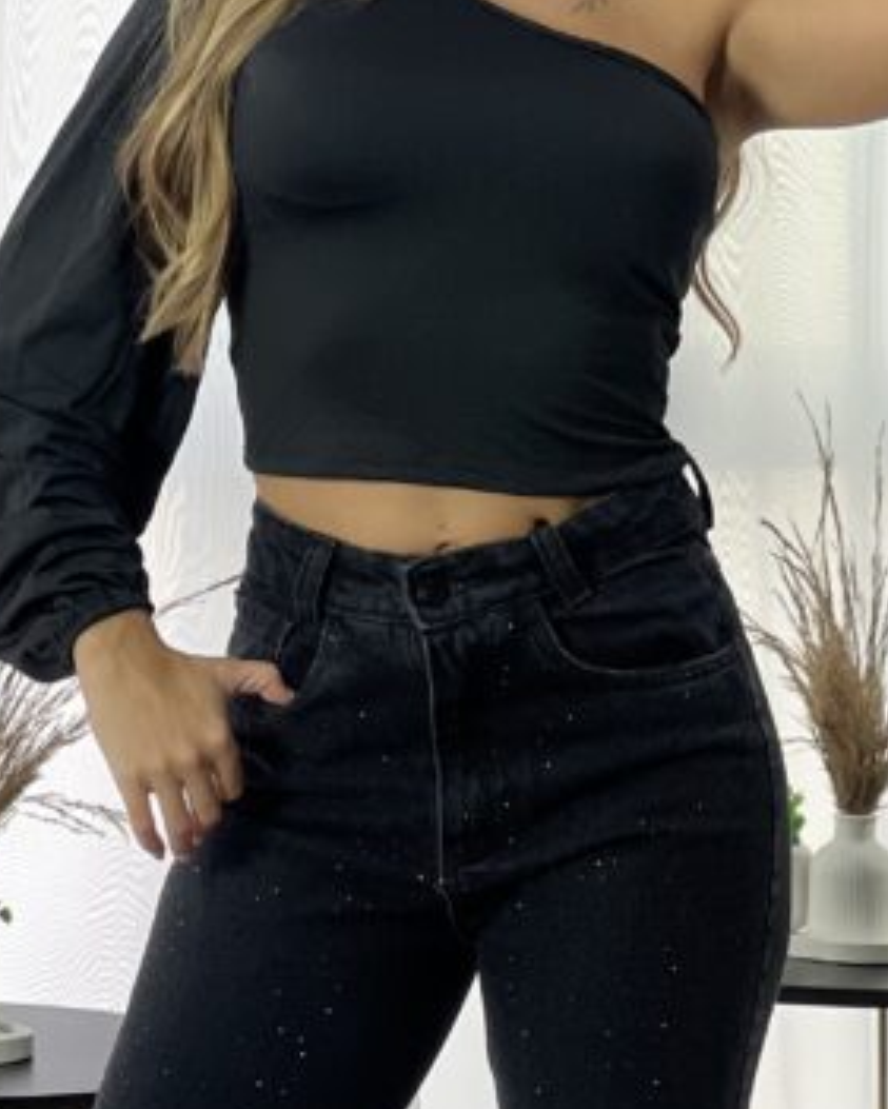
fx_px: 6567
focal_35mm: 200
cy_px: 858
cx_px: 401
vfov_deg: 9.6
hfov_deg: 7.7
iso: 64
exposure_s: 1/120
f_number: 2.8
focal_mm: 9
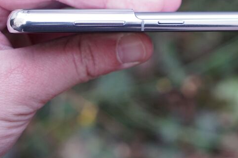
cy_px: 28
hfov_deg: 21.2
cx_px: 193
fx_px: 628
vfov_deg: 14.3
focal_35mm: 95
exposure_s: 1/200
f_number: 5.6
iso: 800
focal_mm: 48
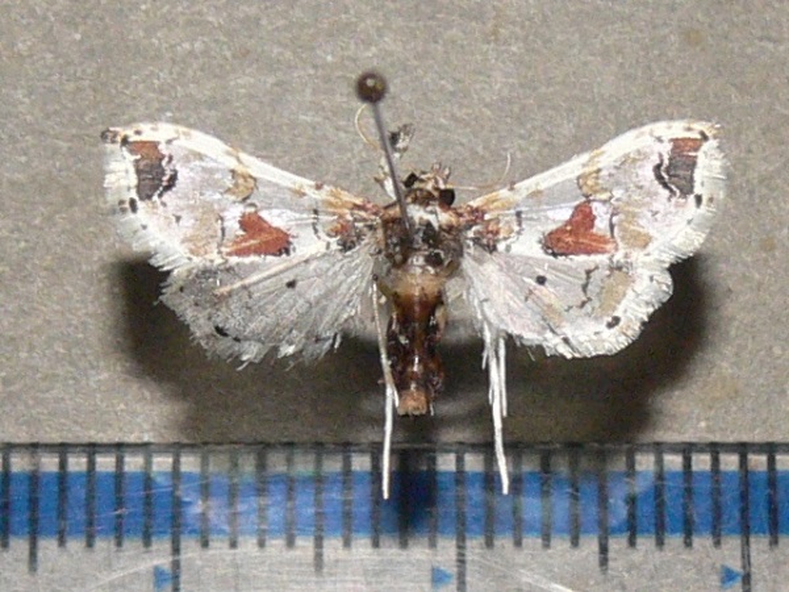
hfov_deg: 52.6
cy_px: 296
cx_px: 394
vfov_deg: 40.7
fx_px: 798
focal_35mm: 35
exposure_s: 1/30
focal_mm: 7.4
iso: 100
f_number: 4
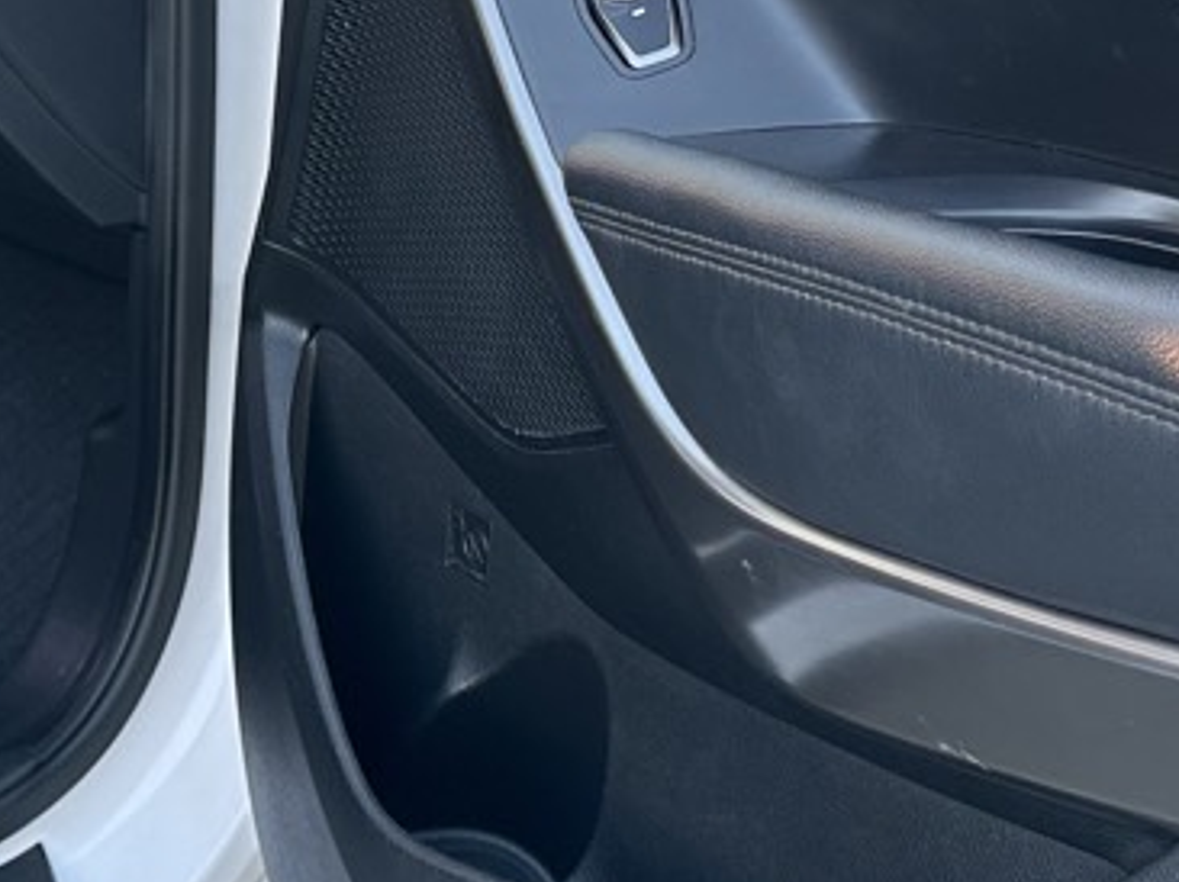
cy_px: 93
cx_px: 52
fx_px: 2859
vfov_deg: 17.3
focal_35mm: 84
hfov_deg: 22.6
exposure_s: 1/121
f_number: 1.78
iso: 160
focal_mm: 6.86
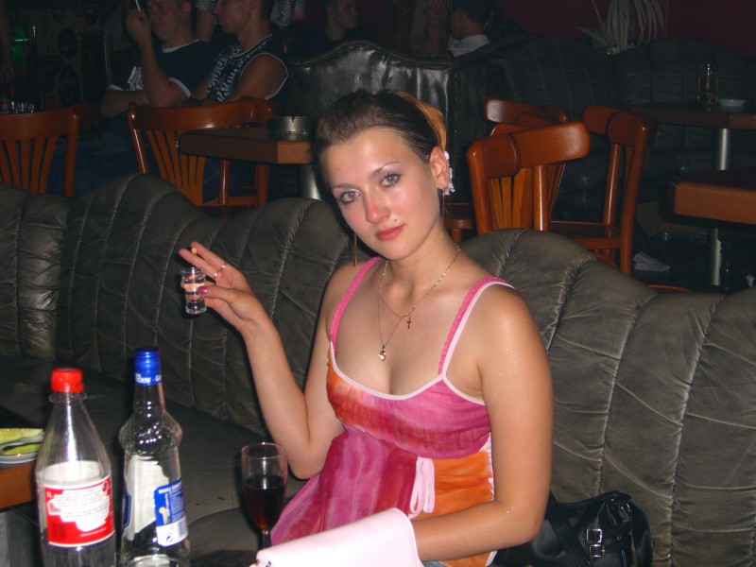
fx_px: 1245
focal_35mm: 57
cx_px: 378
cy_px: 284
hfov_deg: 33.8
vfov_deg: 25.7
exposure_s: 1/60
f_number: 3.6
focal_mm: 11.8
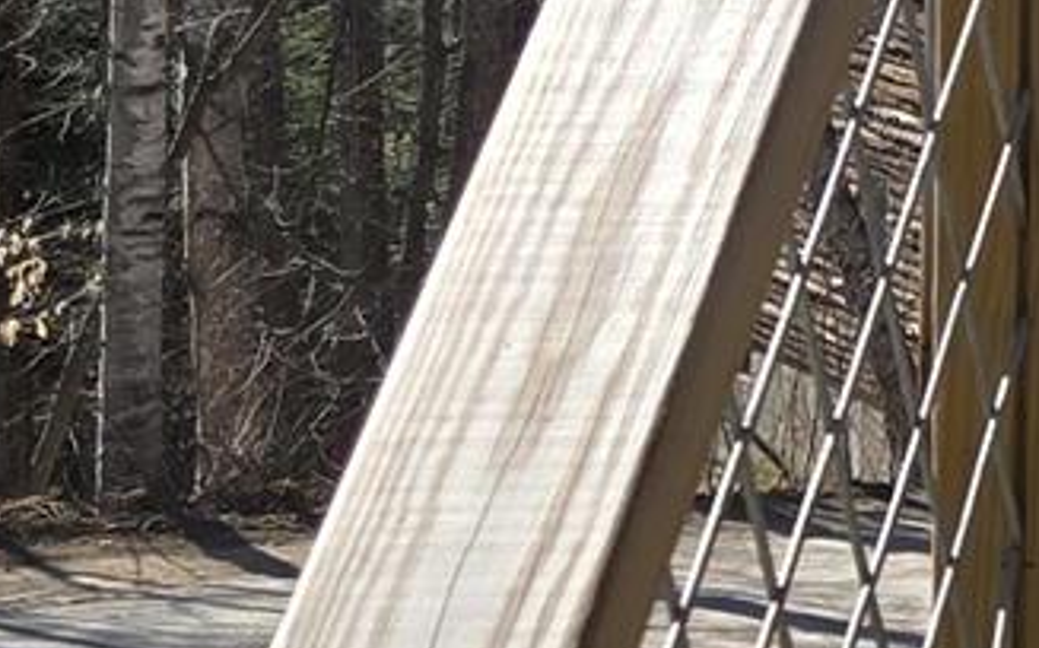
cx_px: 2551
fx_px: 4868
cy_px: -216
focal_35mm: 172
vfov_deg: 7.5
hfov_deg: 10.4
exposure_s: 1/2921
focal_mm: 5.4
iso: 64
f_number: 1.8
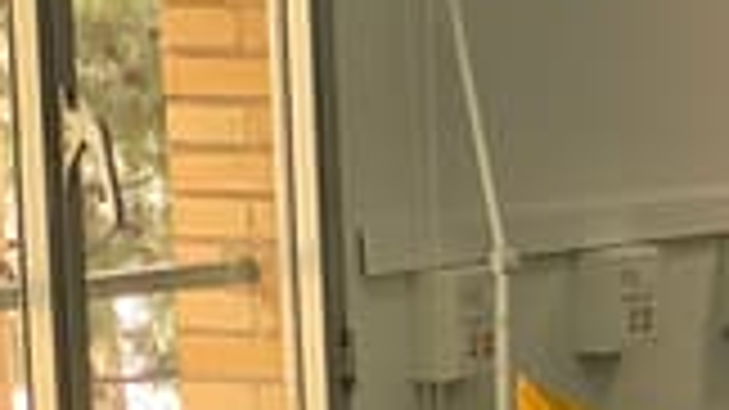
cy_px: 892
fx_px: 4058
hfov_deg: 9.9
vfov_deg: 5.6
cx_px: 1179
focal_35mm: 210
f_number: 2.4
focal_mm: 6
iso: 64
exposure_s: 1/100
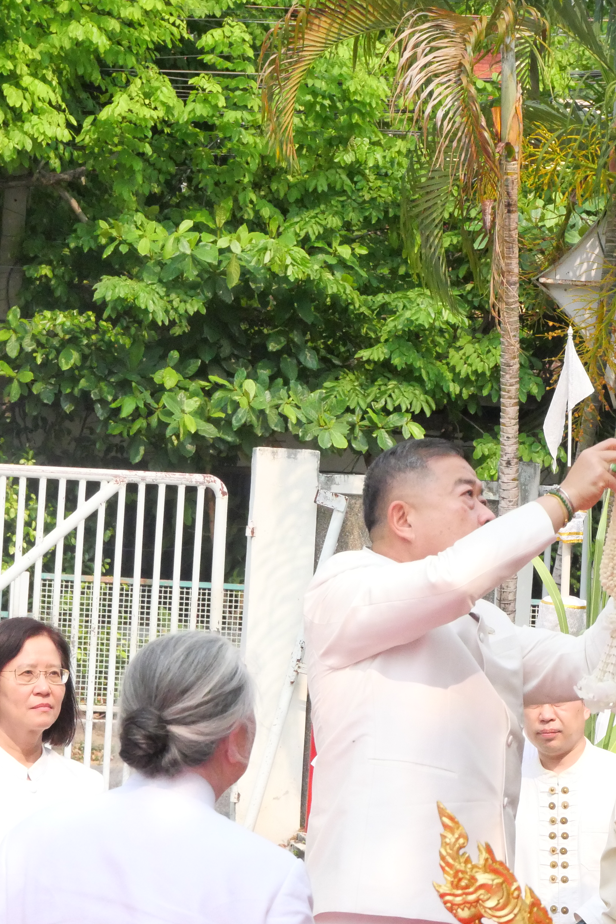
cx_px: 478
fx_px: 4773
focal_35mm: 186
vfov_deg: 11.1
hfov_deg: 7.4
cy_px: 462
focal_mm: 60
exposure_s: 1/4000
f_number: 9
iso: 4000
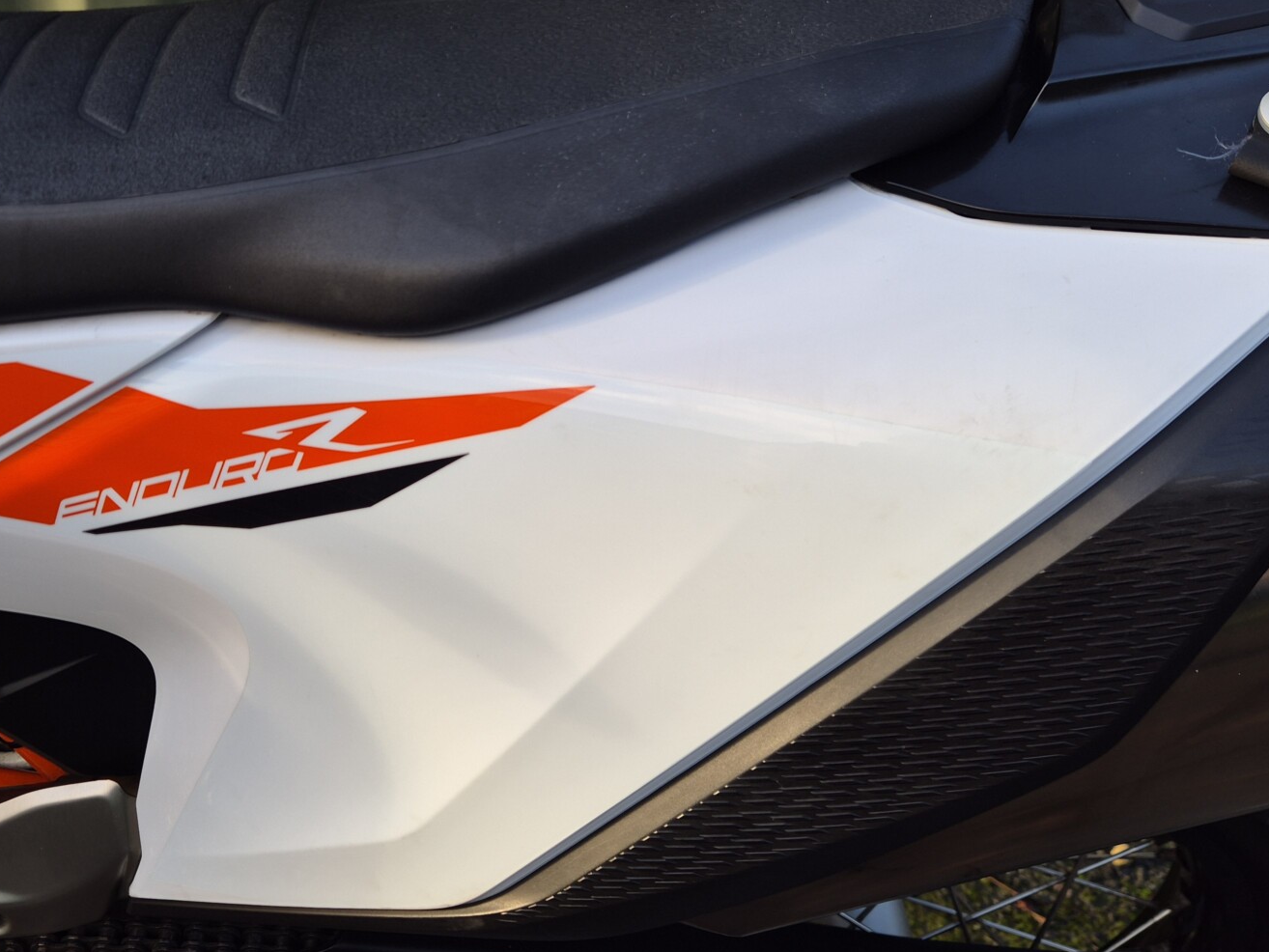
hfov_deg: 52.3
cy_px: 367
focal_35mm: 35
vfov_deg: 40.5
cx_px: 519
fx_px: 1283
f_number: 1.8
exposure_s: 1/268
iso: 25
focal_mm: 5.4
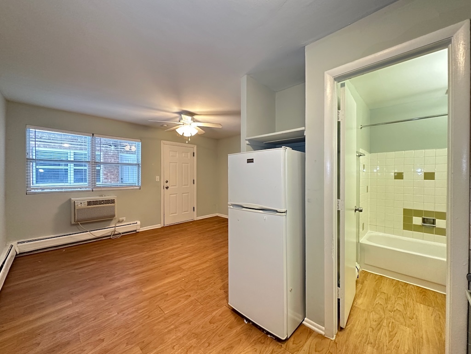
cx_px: 236
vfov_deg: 85.7
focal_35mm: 14
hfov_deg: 102.1
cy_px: 177
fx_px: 190
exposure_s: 1/60
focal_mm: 2.22
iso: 800
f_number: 2.2
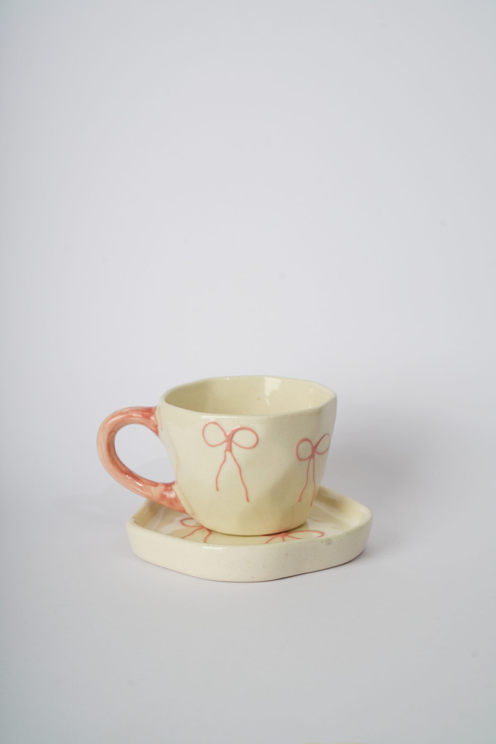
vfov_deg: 32.4
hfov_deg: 21.9
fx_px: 1281
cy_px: 372
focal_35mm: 62
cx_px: 248
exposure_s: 1/160
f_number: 8
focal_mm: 62
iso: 100
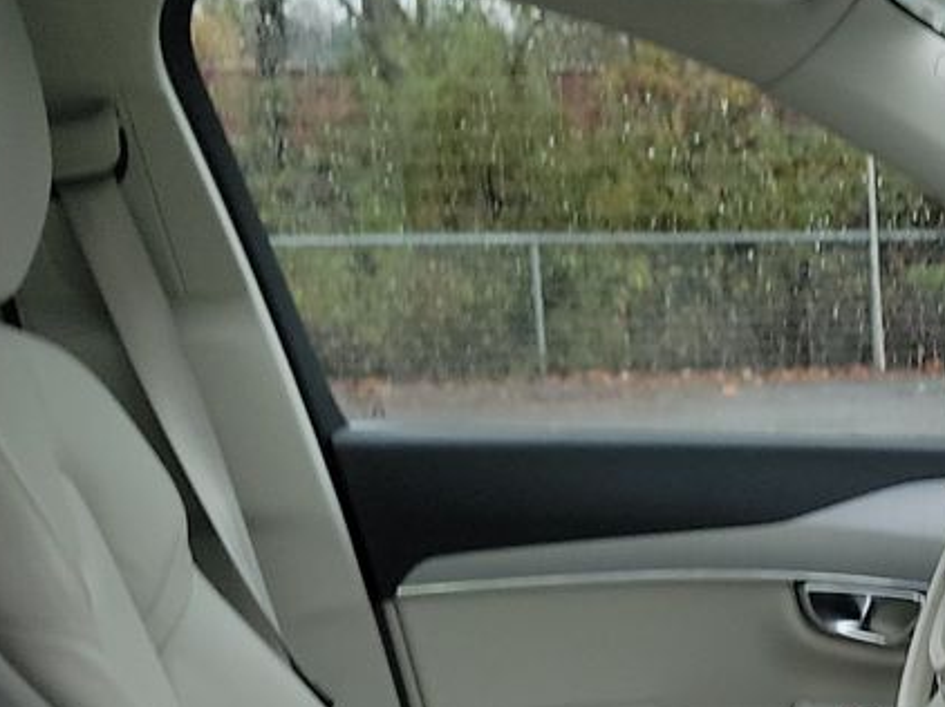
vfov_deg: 15.1
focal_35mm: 91
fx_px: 2483
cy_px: 1025
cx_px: 1048
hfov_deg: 20.5
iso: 252
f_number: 1.8
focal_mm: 6.7
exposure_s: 1/59
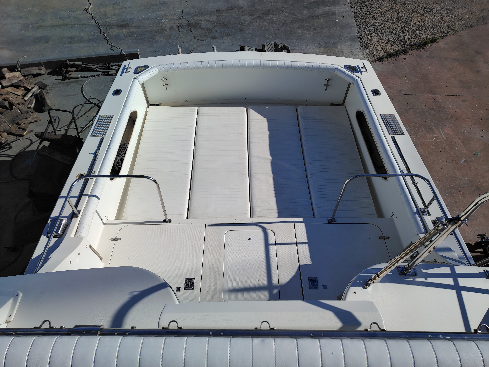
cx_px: 244
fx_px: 339
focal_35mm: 24
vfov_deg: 56.8
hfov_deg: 71.6
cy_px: 184
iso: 101
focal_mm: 5.25
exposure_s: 1/2066
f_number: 1.75
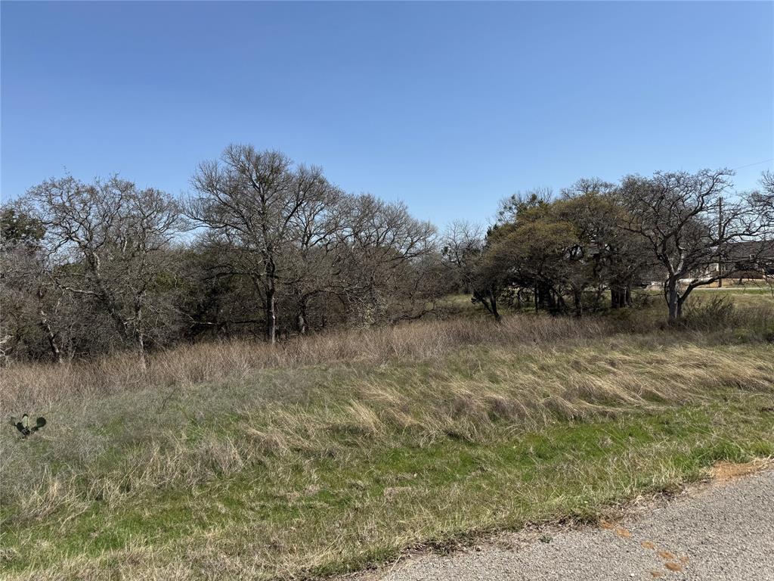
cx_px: 387
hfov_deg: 71.6
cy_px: 290
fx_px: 537
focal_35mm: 24
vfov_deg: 56.8
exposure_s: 1/4608
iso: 80
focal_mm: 6.76
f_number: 1.78
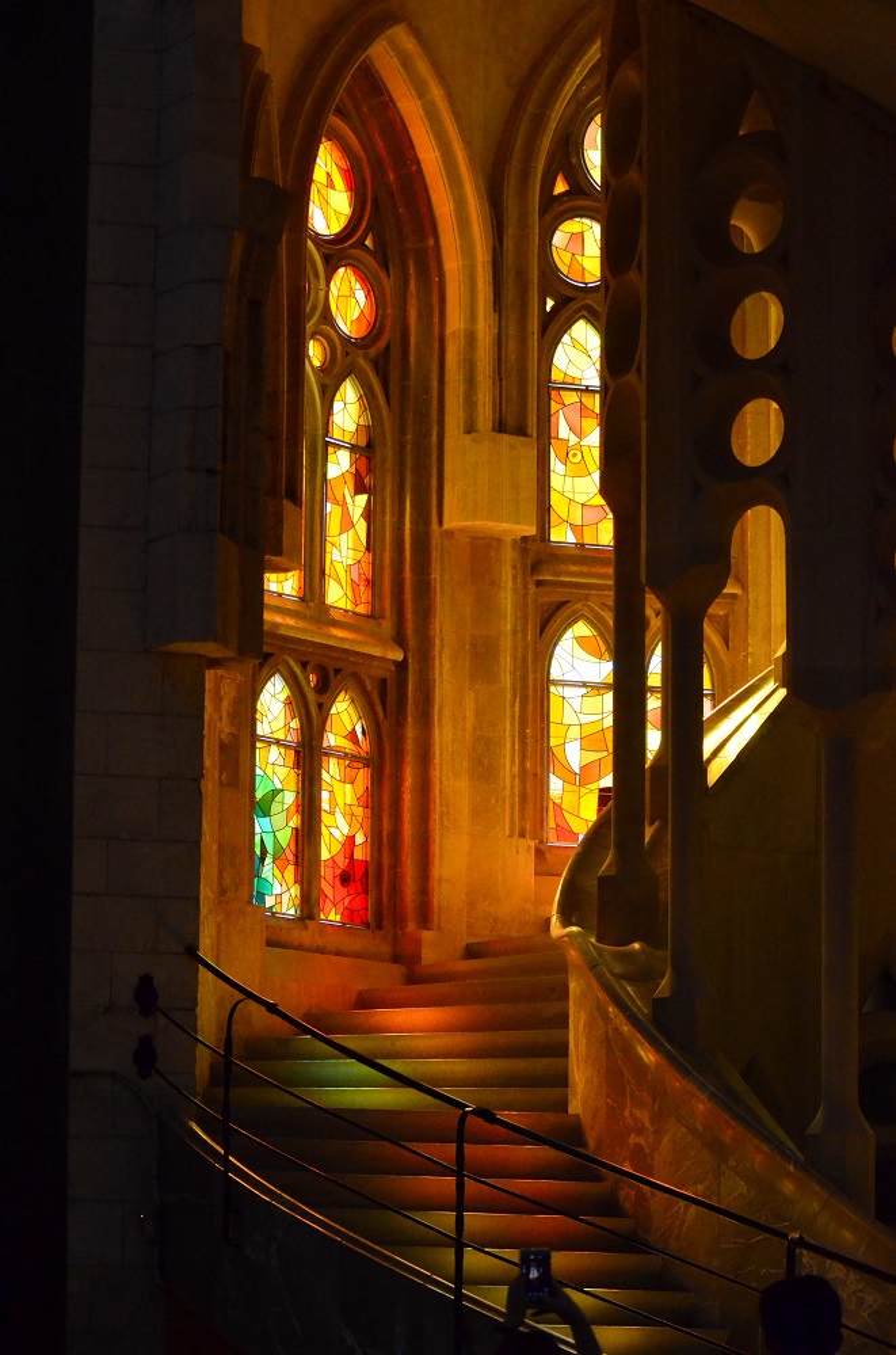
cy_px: 678
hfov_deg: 13.0
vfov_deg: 19.5
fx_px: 3940
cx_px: 448
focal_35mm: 105
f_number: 4.5
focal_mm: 70
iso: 3200
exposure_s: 1/1000
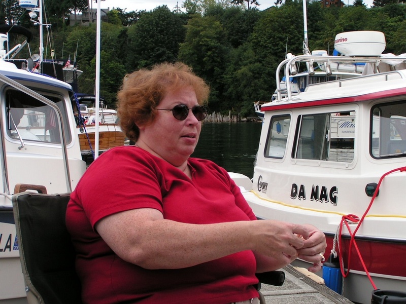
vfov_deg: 24.4
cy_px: 152
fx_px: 704
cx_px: 203
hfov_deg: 32.2
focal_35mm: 60
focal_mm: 9.2
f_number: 5
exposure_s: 1/200
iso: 50
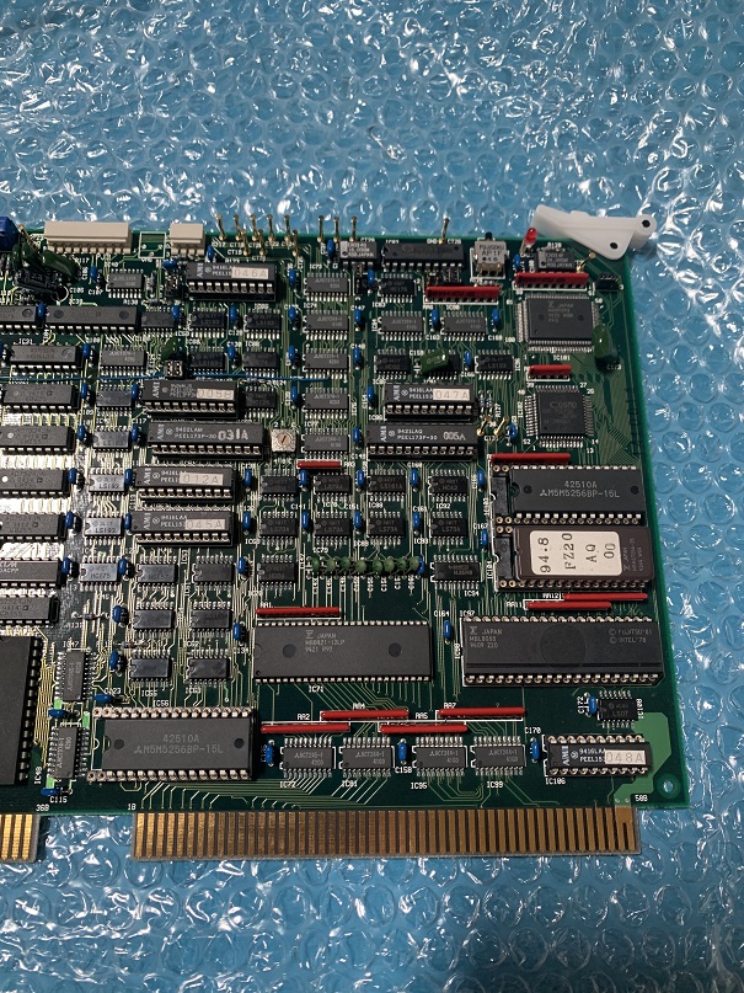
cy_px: 496
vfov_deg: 67.3
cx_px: 372
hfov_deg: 53.1
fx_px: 745
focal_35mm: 26
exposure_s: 1/60
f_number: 1.8
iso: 125
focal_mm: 4.25
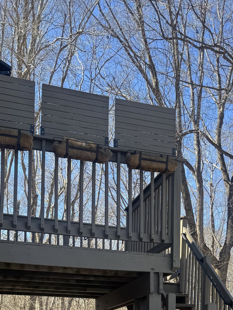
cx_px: 175
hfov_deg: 27.1
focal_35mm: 53
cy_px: 330
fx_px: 476
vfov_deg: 32.4
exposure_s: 1/966
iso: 80
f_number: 1.78
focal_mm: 6.76
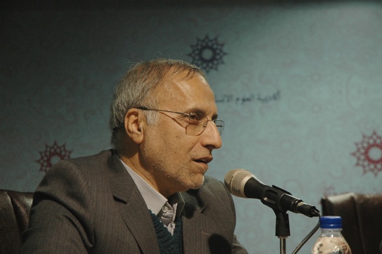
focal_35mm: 105
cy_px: 127
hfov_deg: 19.5
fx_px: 1113
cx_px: 191
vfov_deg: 13.0
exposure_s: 1/50
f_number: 4.5
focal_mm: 70
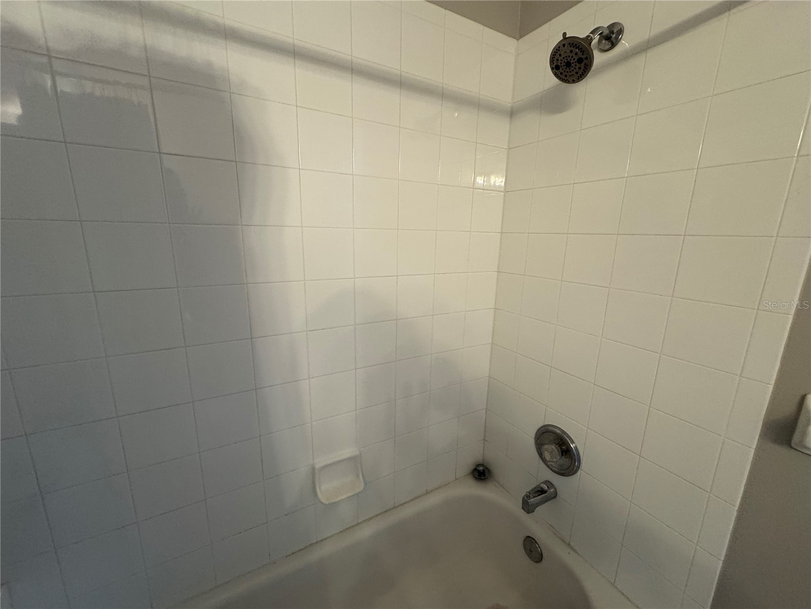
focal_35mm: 14
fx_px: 328
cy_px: 304
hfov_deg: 102.1
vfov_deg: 85.7
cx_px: 406
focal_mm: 2.22
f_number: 2.2
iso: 200
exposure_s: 1/60
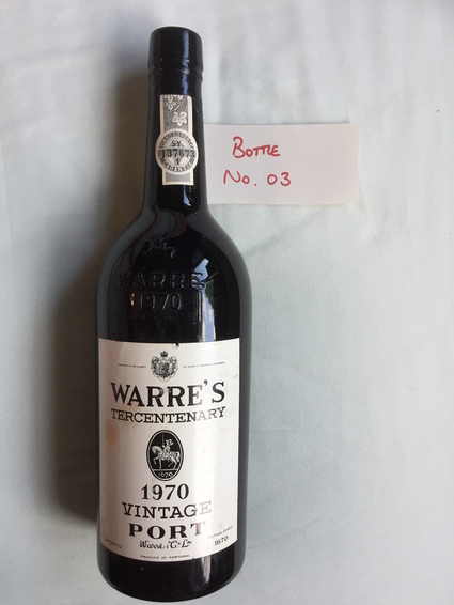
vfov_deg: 61.6
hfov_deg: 48.3
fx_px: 507
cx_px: 227
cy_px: 302
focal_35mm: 29
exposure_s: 1/33
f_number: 2.2
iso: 50
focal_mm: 4.15
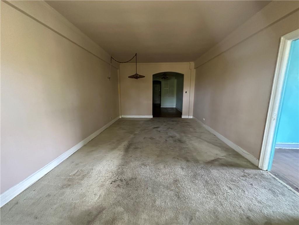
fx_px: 121
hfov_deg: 102.1
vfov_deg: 85.7
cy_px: 112
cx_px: 150
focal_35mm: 14
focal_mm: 2.22
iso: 1250
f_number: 2.2
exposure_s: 1/59
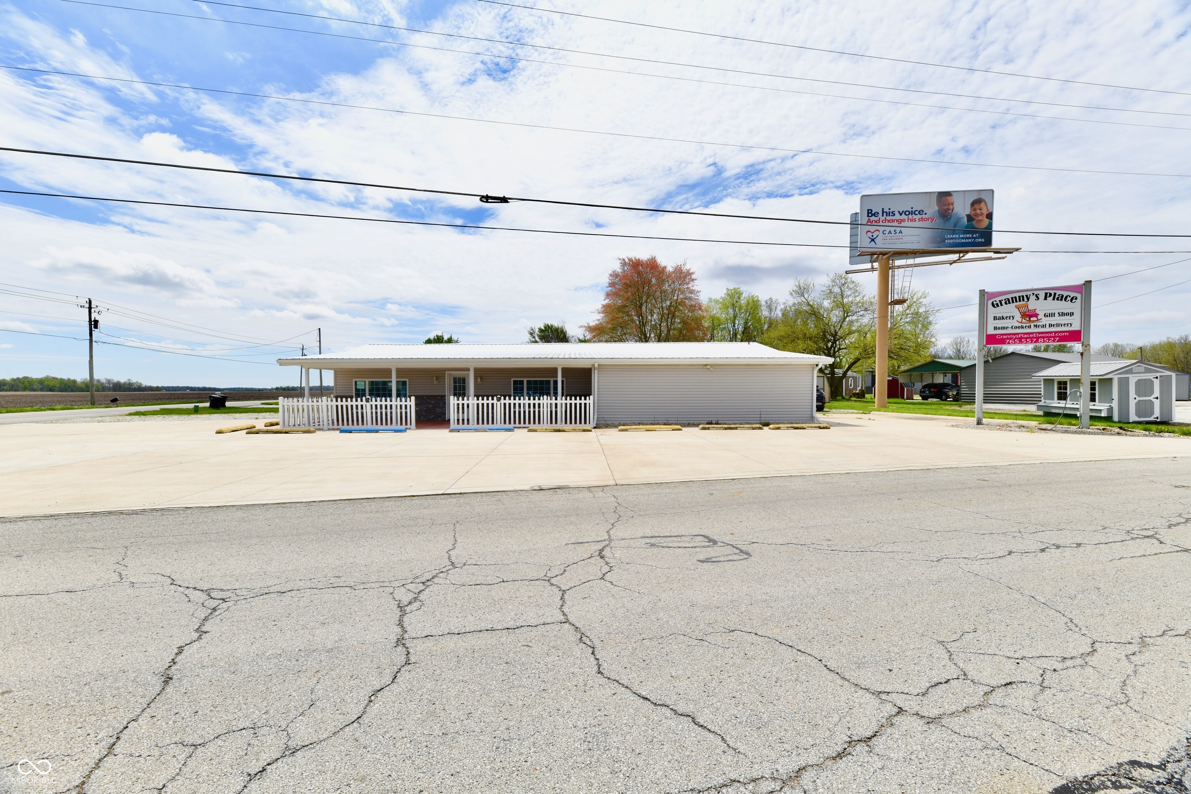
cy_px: 397
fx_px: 463
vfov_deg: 81.2
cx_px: 596
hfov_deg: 104.3
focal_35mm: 14
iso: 640
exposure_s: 1/800
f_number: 14
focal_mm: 14
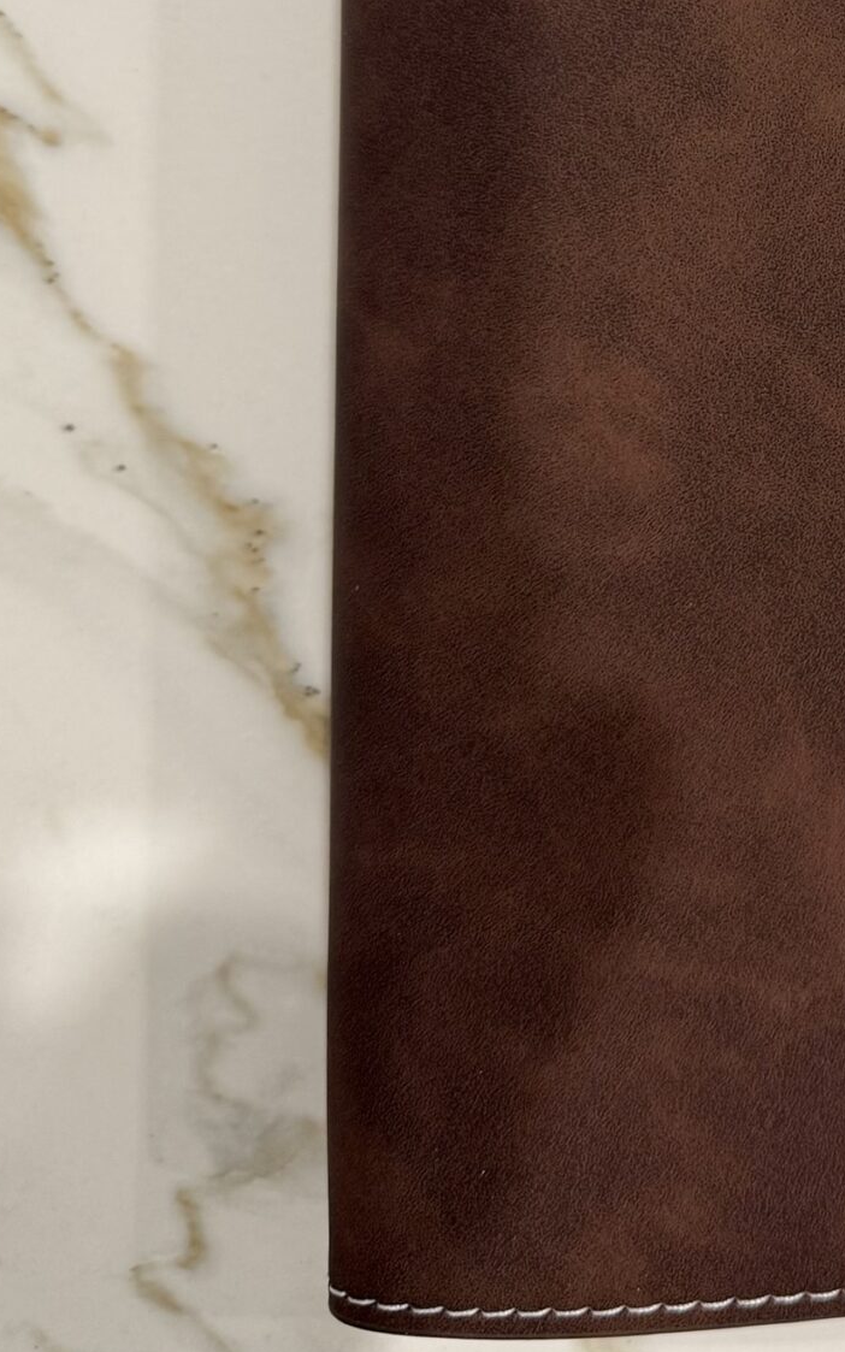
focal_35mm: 58
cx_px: 1121
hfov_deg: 20.3
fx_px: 2137
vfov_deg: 33.3
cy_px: 134
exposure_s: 1/50
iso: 160
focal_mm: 6.76
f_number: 1.78
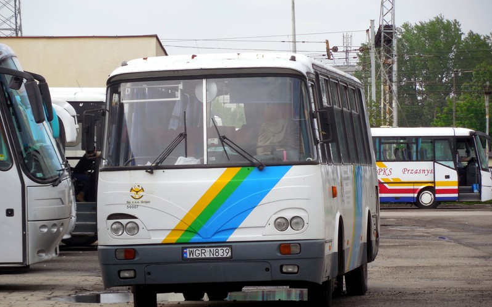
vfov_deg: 5.8
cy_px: 180
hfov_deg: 9.2
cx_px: 247
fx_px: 3056
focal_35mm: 228
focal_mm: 38.6
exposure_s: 1/320
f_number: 5.1
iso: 125
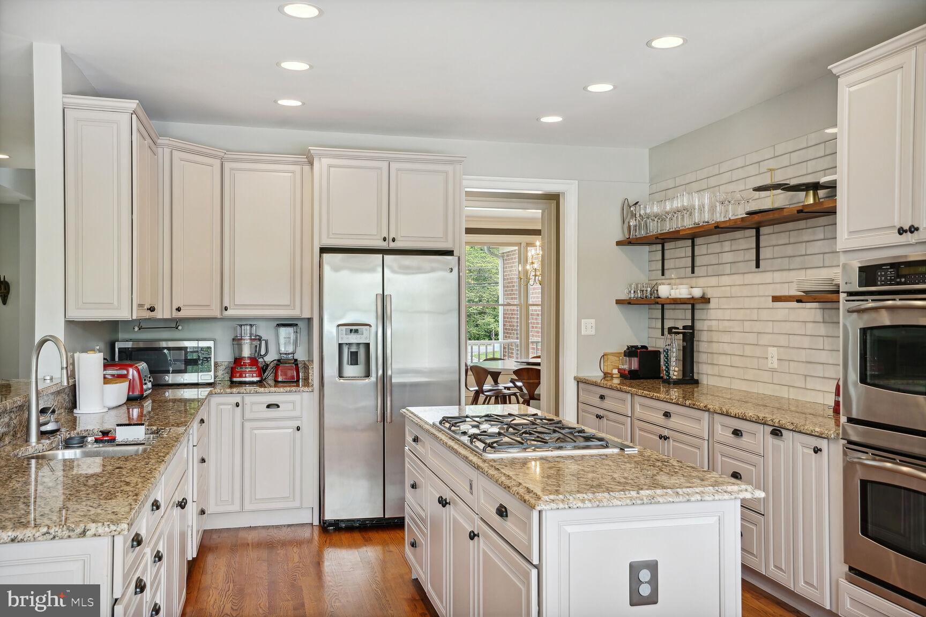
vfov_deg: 41.1
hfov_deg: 58.7
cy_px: 308
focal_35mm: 32
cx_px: 463
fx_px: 823
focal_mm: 32
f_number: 8
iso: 400
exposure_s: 1/40
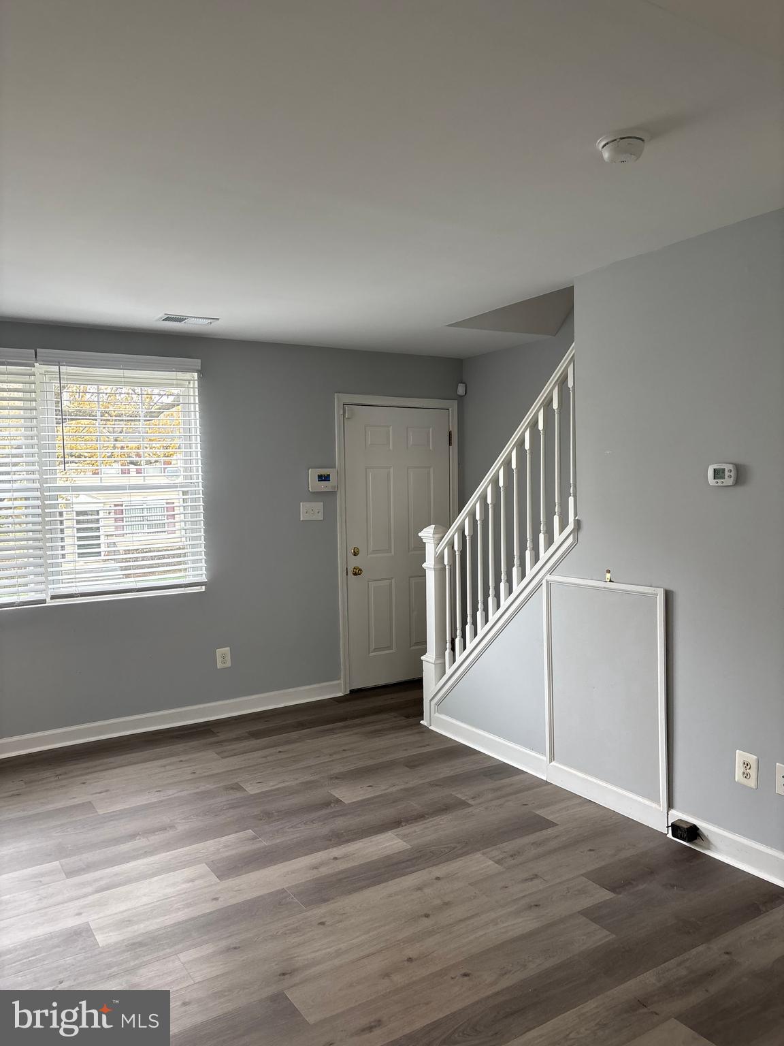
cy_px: 523
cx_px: 392
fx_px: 785
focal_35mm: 26
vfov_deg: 67.3
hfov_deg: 53.1
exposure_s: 1/60
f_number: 1.6
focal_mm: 5.96
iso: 100
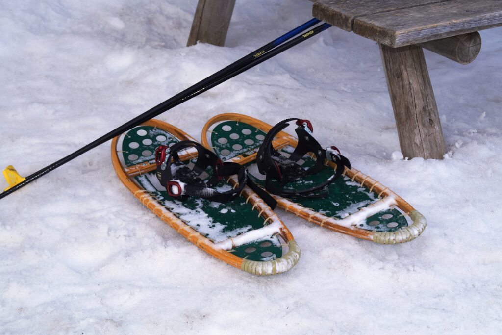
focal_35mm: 82
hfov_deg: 24.6
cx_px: 251
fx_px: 1150
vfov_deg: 16.6
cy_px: 168
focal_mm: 55
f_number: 8
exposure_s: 1/125
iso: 100
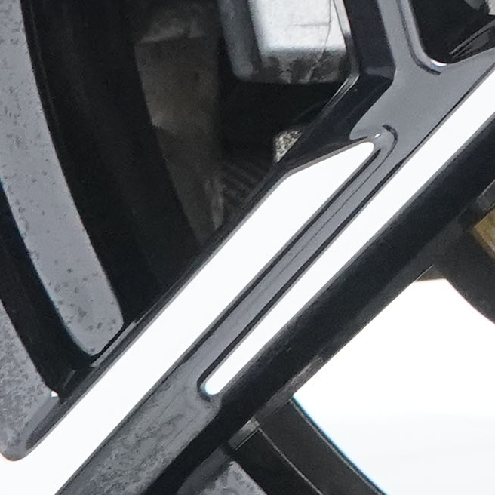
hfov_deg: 6.1
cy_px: -158
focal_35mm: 280
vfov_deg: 6.2
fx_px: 4530
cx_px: 955
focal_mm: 36
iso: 3200
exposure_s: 1/50
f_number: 8
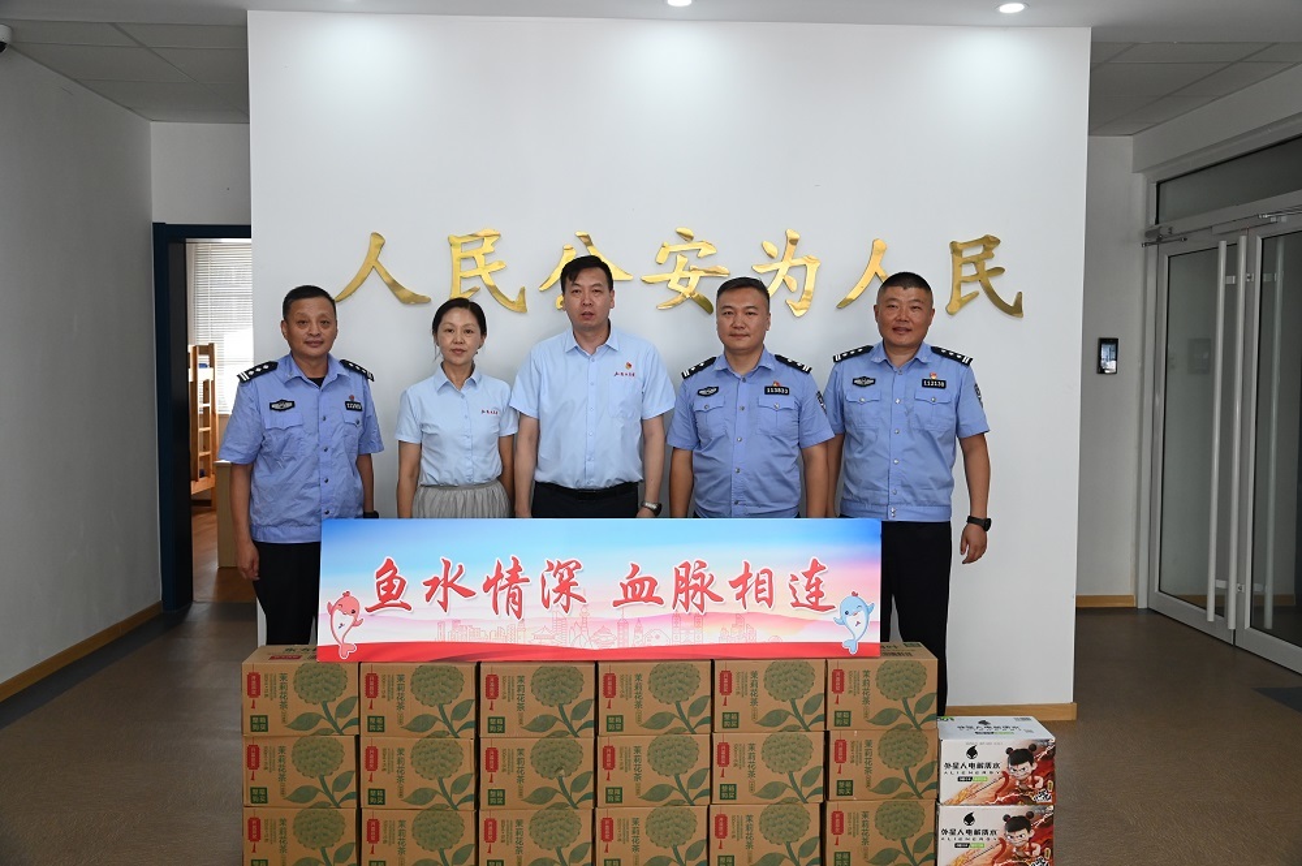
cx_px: 651
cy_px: 433
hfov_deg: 60.3
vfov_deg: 42.3
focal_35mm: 31
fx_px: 1120
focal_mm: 31
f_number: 8
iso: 2000
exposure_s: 1/200
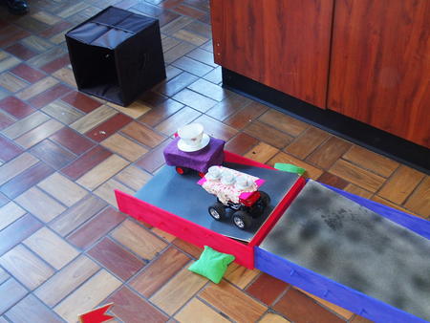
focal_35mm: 42
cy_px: 162
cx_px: 215
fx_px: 522
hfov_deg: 44.8
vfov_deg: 34.4
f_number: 2.8
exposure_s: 1/40
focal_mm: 9
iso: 500
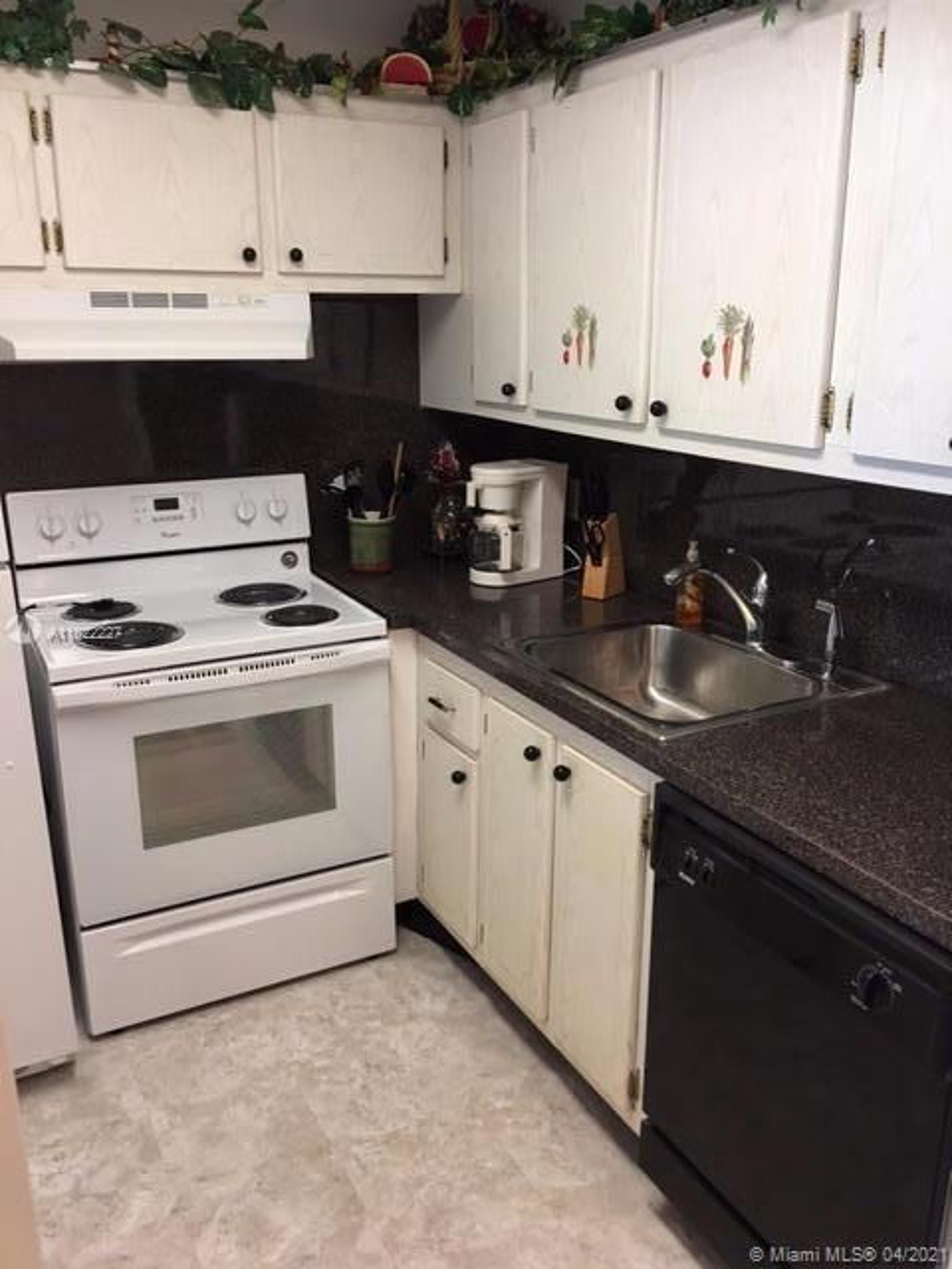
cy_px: 634
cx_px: 476
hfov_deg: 48.2
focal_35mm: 29
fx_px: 1063
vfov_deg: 61.7
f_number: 2.2
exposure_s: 1/15
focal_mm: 4.15
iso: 40
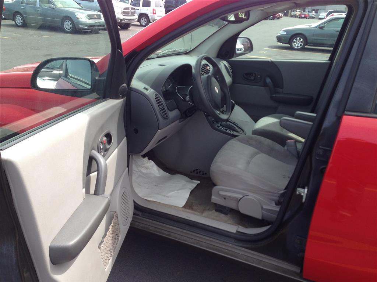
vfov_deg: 42.9
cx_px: 188
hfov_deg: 55.4
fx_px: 359
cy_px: 141
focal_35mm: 33
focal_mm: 4.13
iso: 50
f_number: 2.4
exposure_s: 1/341
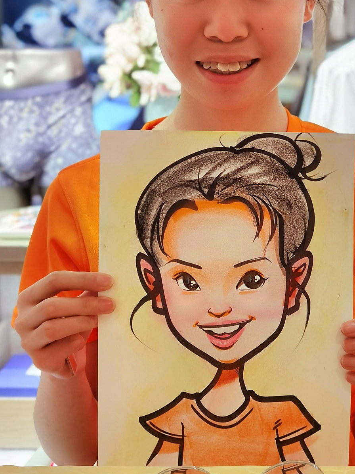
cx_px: 235
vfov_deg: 27.6
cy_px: 157
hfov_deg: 20.9
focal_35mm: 70
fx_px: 957
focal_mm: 6.71
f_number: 1.9
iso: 50
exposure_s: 1/104
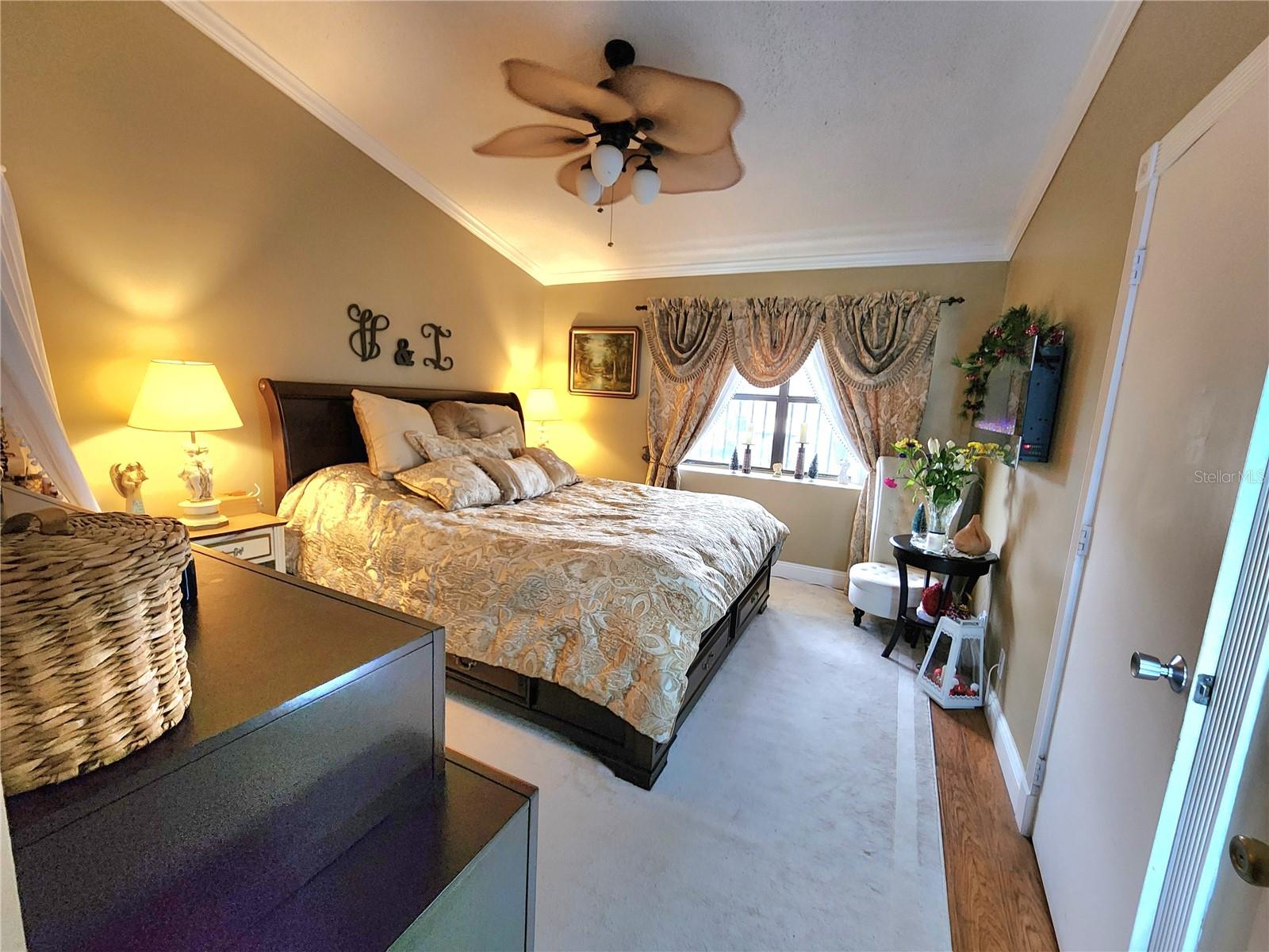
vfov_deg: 89.9
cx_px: 634
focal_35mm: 13
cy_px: 476
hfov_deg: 106.2
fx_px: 477
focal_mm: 2.2
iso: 250
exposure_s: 1/60.2
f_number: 2.2
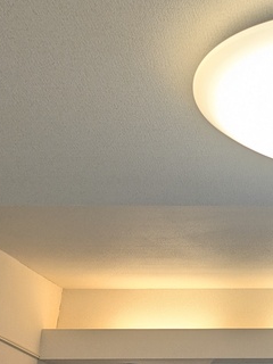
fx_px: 789
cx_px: 365
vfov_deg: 25.8
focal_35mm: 75
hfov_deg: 18.2
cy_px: 111
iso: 58
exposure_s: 1/120
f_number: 1.89
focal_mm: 5.43
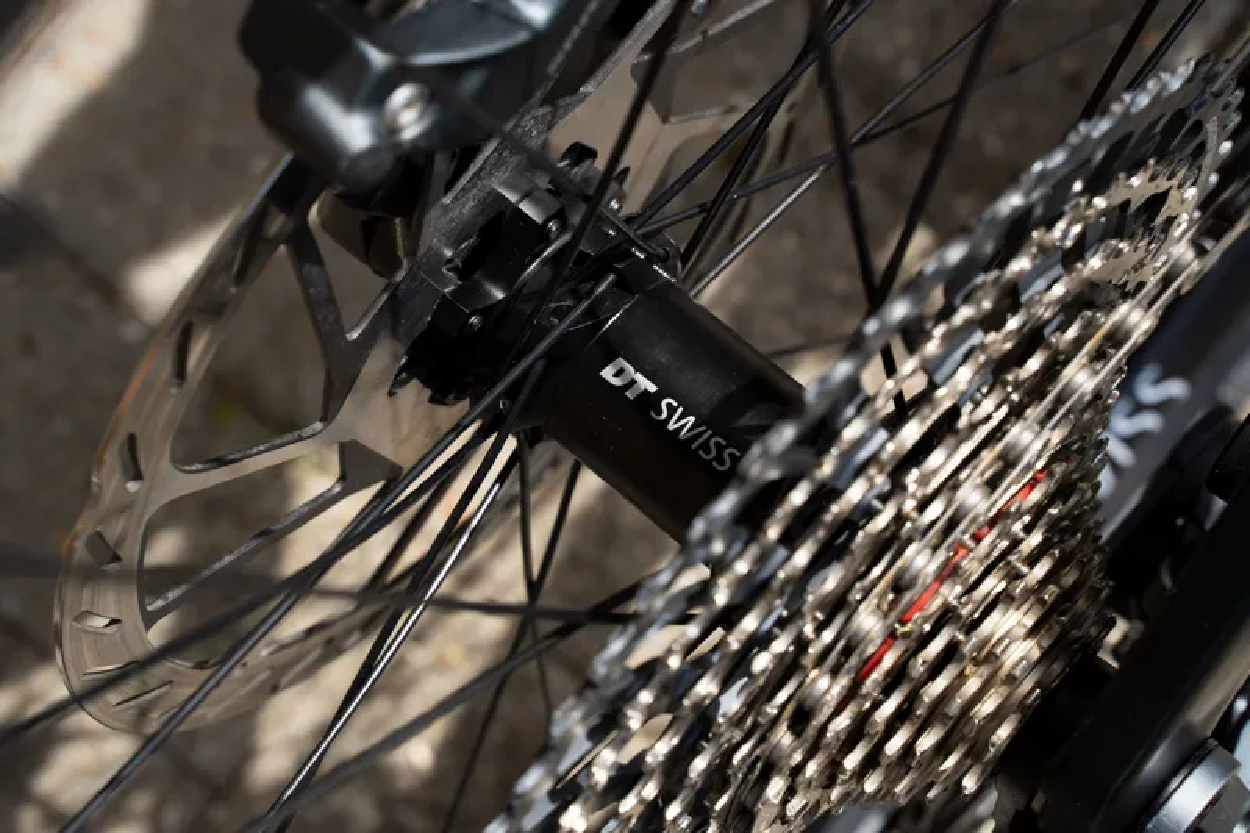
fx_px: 2603
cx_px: 625
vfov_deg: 18.2
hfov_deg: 27.0
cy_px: 416
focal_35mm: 75
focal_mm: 75
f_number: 10
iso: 320
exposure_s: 1/320
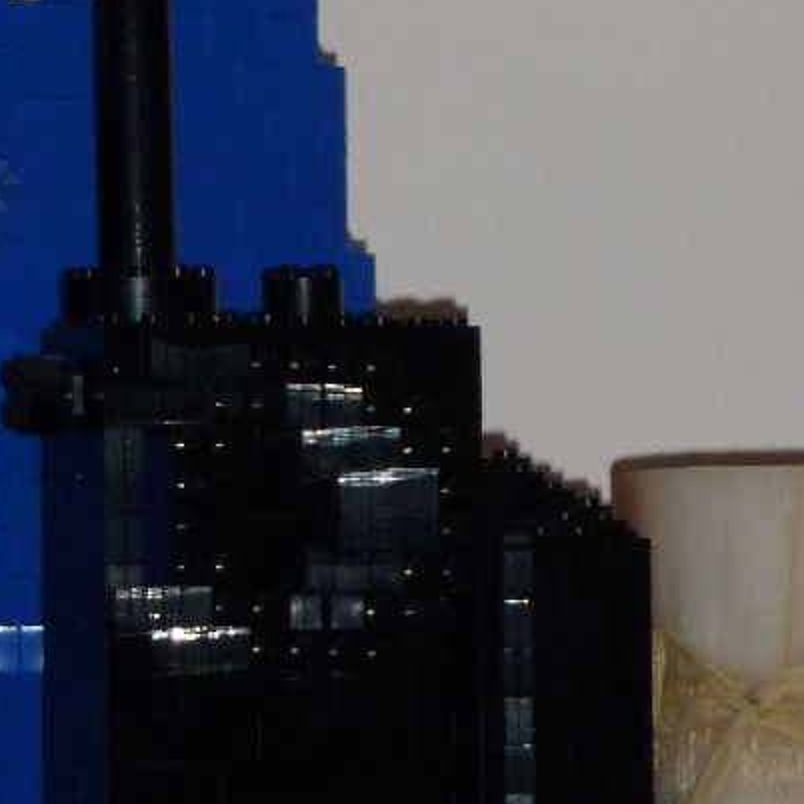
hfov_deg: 3.1
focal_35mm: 560
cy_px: -136
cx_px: 152
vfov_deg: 3.1
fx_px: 14715
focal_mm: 34.2
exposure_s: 1/50
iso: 320
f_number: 4.8
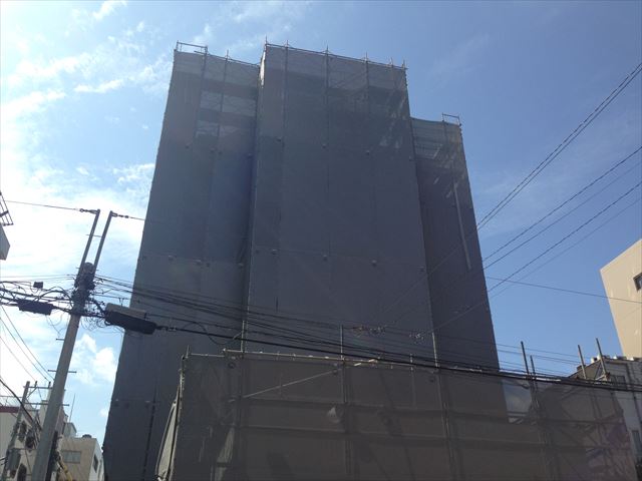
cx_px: 321
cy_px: 240
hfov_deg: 55.4
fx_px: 612
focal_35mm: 33
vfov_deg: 42.9
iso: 50
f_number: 2.4
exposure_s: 1/1550
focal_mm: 4.12
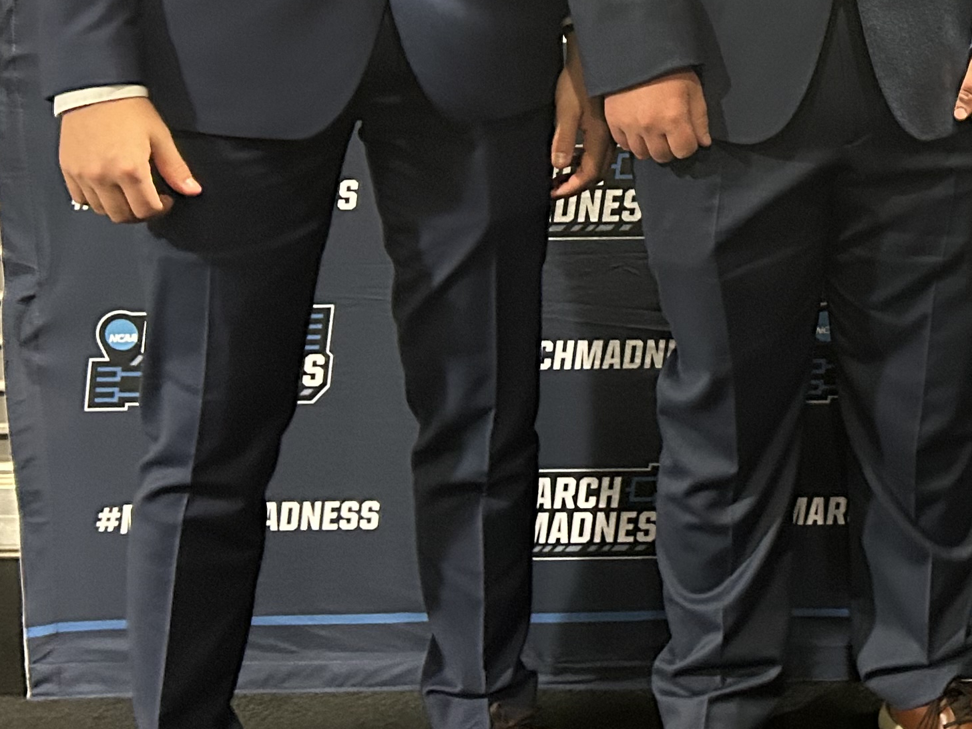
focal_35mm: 72
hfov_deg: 24.8
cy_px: -56
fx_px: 2022
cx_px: 1116
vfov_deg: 19.6
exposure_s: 1/40
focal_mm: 5.7
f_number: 1.5
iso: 500
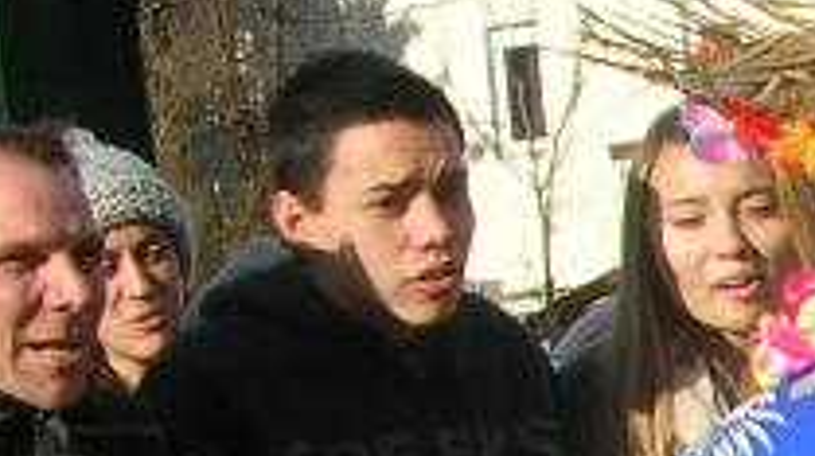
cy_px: 908
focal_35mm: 187
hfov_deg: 10.5
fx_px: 4037
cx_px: 1673
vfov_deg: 6.3
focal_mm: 5.8
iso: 50
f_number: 5.6
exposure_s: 1/263
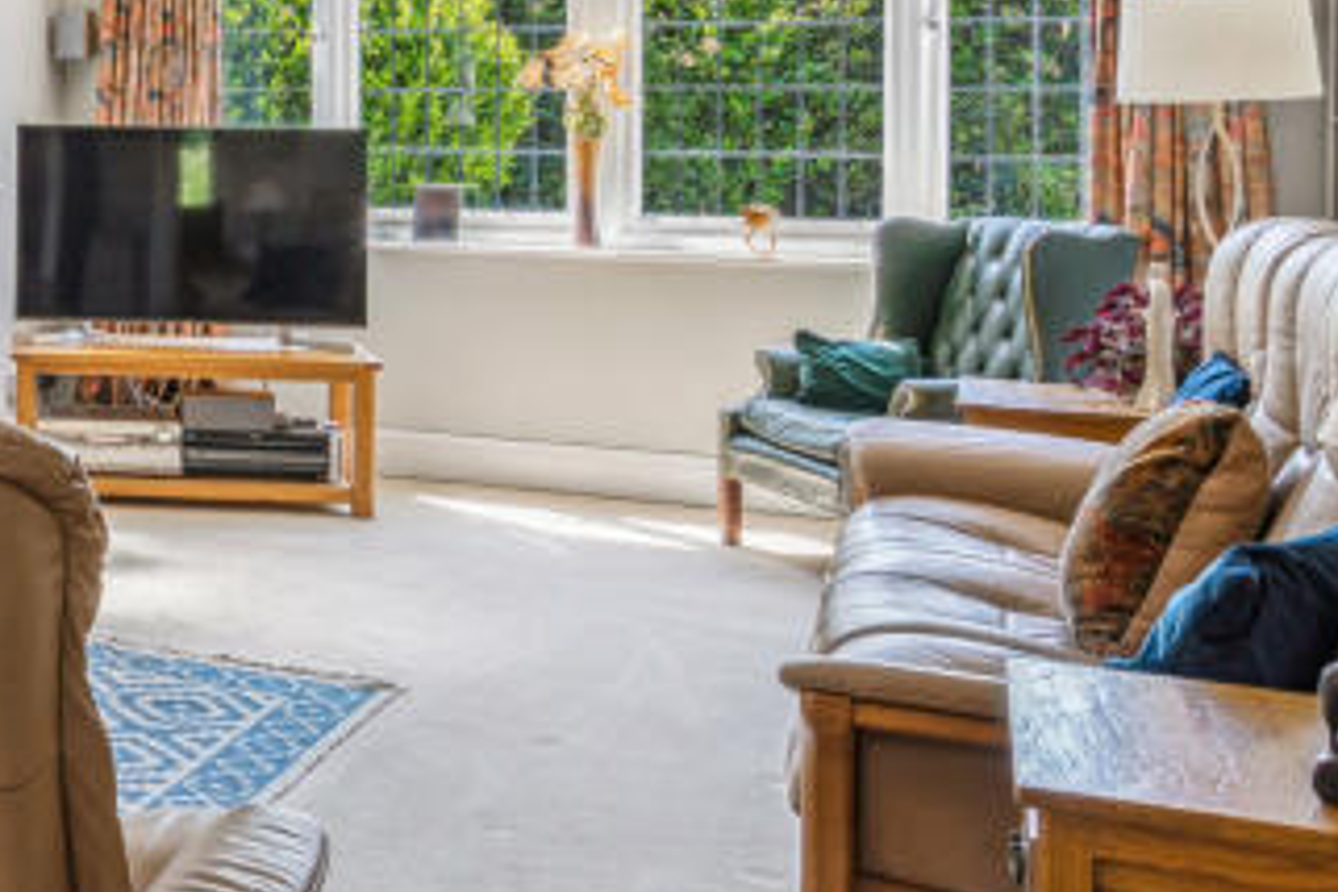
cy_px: 206
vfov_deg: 26.1
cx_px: -283
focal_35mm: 51
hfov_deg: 32.0
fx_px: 1895
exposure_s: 1/6
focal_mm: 16
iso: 320
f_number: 13
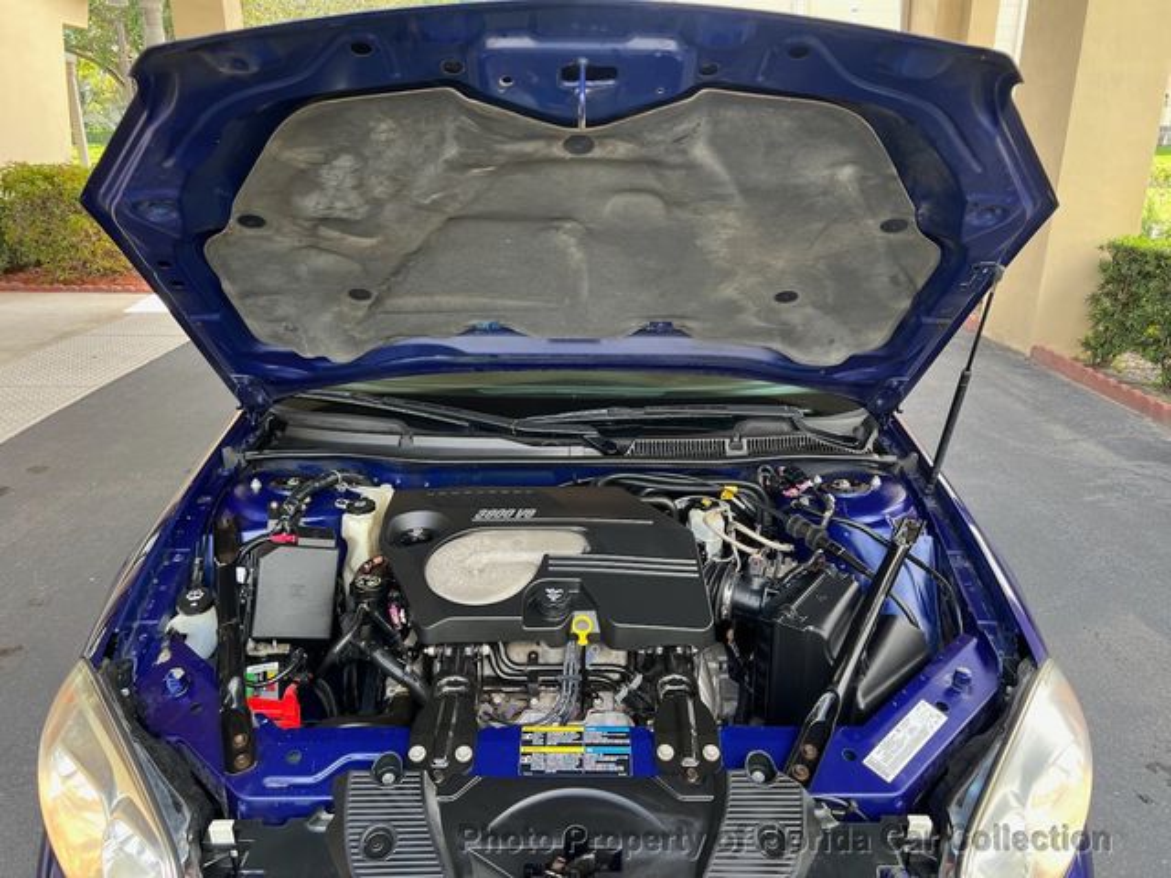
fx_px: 880
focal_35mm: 26
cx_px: 586
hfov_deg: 67.3
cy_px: 439
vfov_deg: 53.1
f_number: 1.5
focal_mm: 5.7
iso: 50
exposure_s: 1/171
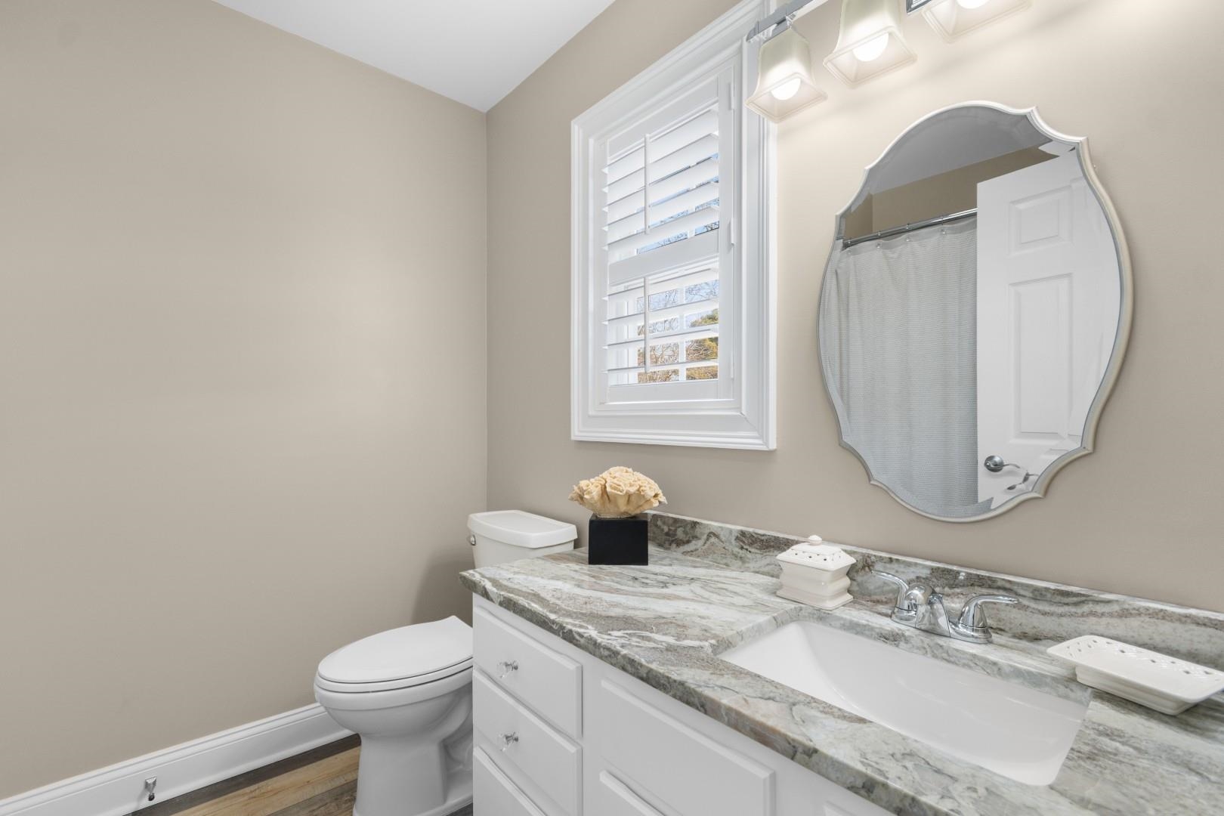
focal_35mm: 15
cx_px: 612
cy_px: 408
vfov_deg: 77.3
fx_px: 510
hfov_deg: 100.4
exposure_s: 1/50
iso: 100
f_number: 4.5
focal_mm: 10
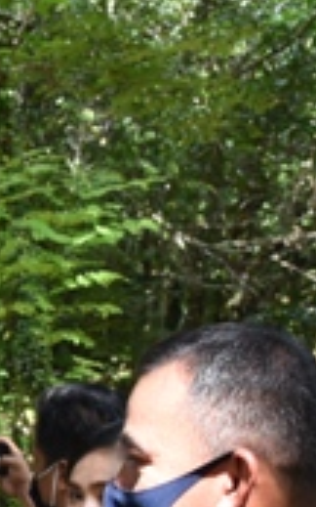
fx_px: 2248
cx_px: -796
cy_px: 577
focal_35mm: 163
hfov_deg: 6.8
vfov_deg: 12.6
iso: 640
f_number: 6.3
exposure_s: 1/160
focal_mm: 27
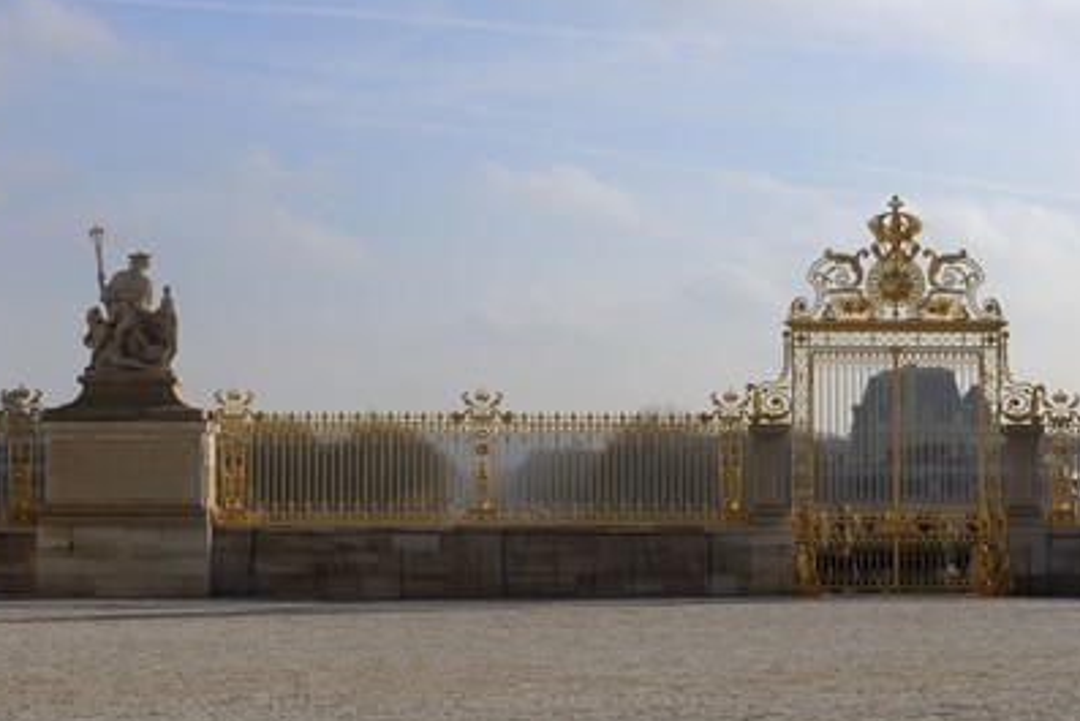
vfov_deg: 12.4
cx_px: 536
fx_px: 3331
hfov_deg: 18.4
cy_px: 356
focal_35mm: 111
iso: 200
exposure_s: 1/320
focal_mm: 105
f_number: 10
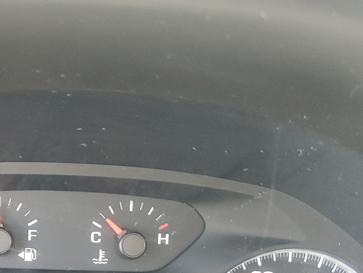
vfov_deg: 23.3
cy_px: 302
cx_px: 47
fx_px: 619
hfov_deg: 31.4
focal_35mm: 59
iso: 97
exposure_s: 1/50
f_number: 1.5
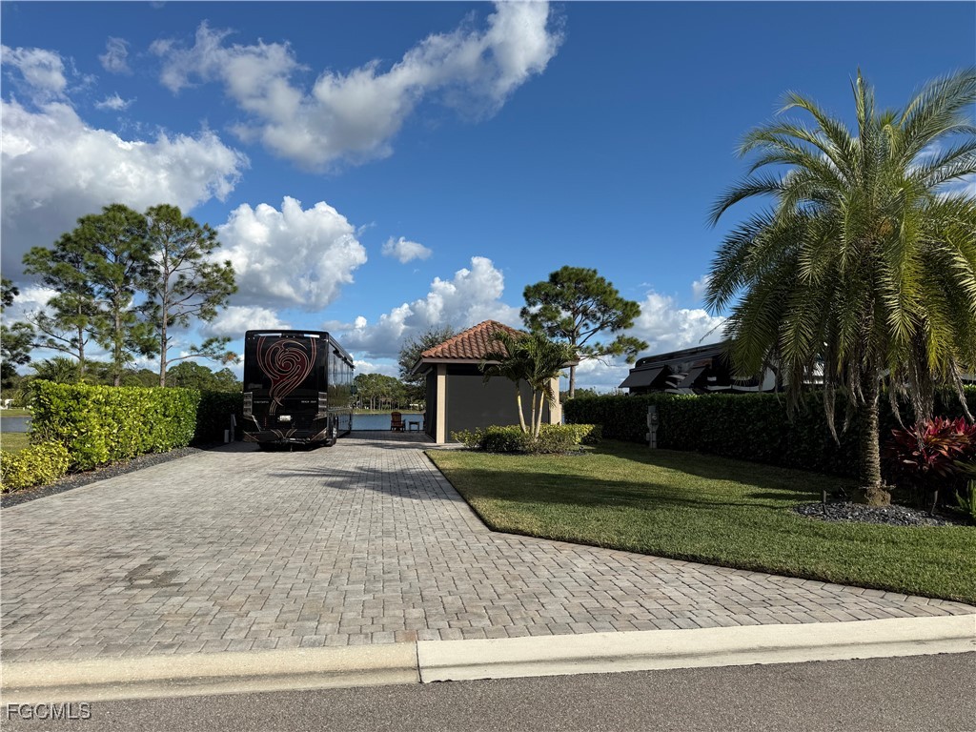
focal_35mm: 24
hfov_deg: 71.6
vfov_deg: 56.8
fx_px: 677
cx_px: 488
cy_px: 366
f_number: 1.78
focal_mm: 6.76
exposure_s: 1/6711
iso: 80
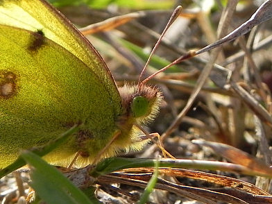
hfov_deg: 8.9
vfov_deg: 6.7
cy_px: 124
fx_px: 1744
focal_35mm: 222
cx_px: 39
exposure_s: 1/600
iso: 160
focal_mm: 15.1
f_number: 4.5
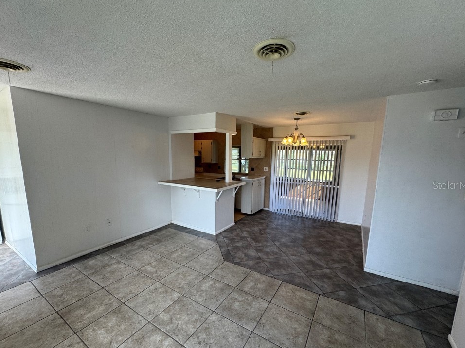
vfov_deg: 81.7
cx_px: 230
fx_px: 201
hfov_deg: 98.2
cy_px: 185
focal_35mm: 15
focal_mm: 2.22
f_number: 2.2
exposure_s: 1/120
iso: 125
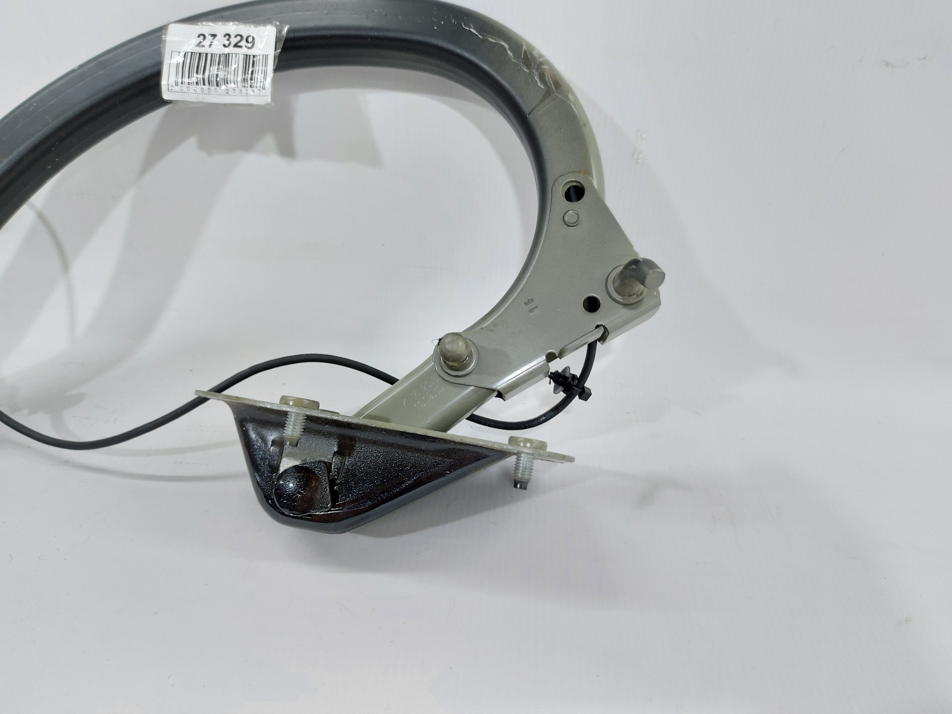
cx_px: 476
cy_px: 357
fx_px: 660
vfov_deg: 56.8
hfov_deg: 71.6
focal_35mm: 24
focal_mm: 5.23
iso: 100
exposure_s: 1/50
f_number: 1.8
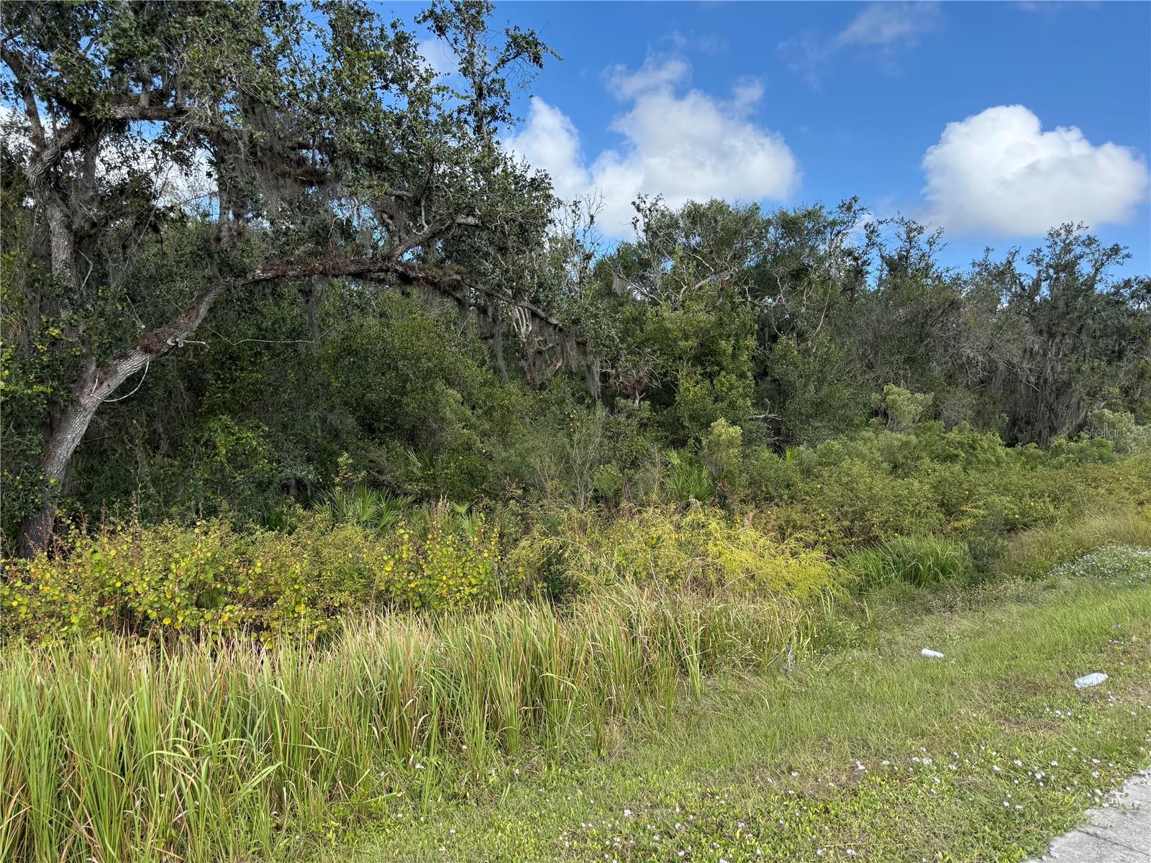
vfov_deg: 56.8
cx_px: 576
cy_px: 432
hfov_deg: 71.6
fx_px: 798
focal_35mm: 24
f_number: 1.78
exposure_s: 1/2703
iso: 100
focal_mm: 6.76
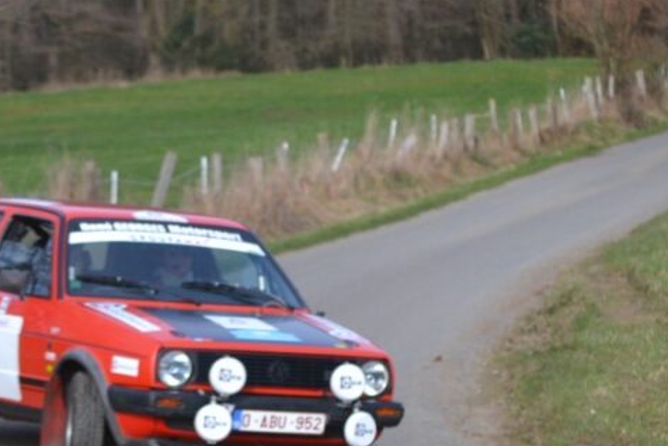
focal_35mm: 258
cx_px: 227
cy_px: 334
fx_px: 4790
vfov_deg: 5.3
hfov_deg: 8.0
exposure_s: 1/1600
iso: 400
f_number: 5.6
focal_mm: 80
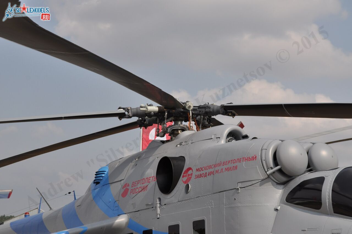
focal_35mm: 75
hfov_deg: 27.0
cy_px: 117
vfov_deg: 18.1
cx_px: 176
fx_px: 732
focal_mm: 50
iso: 200
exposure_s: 1/800
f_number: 8
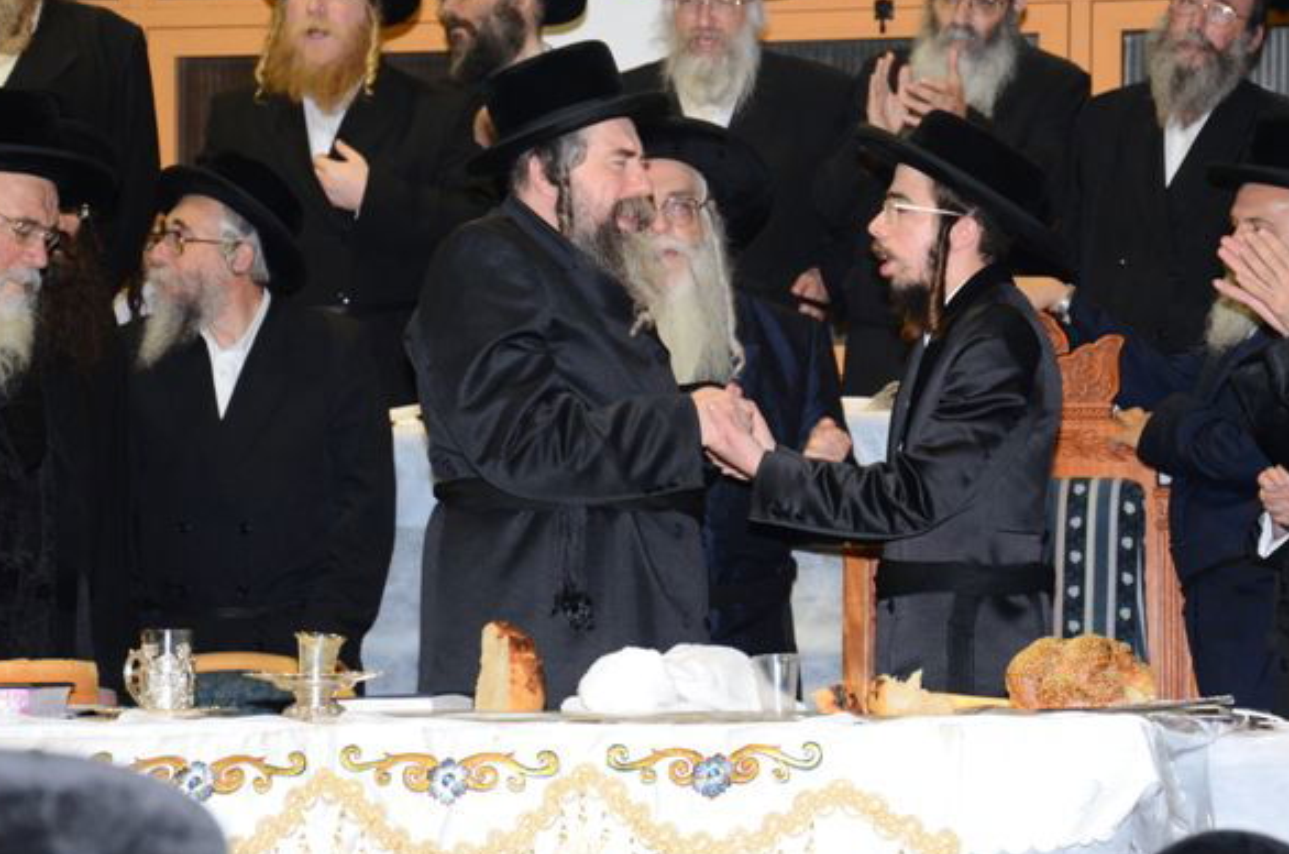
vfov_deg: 10.7
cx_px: 746
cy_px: 341
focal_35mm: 127
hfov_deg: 16.2
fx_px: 4537
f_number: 5.6
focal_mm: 62
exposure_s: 1/100
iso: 1250
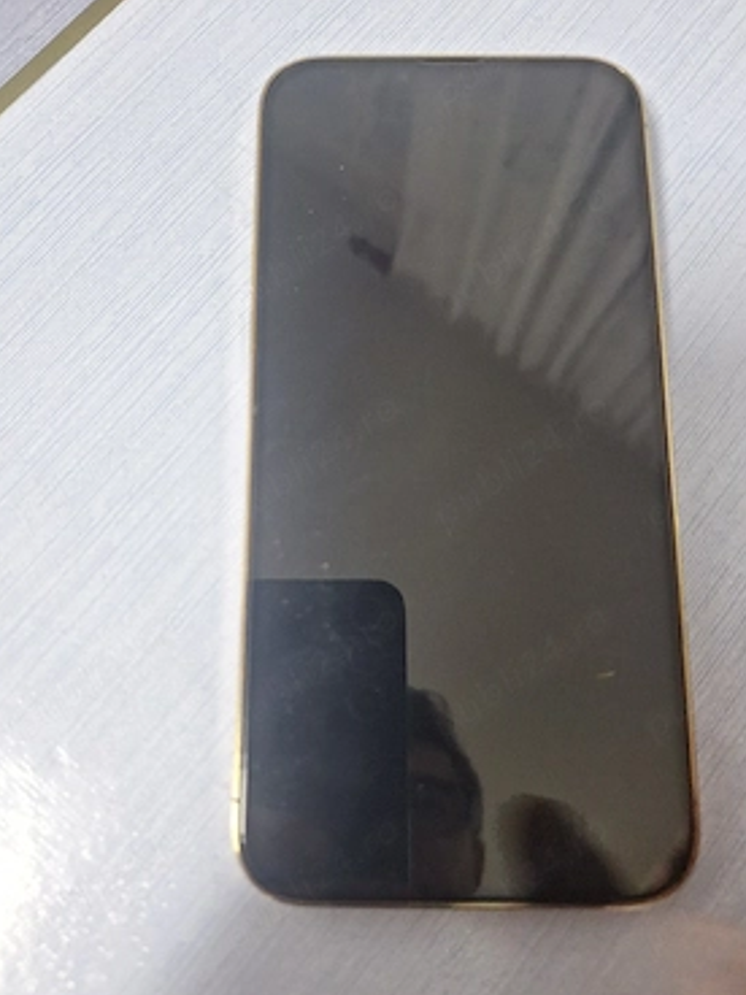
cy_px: 495
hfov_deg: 54.9
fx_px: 718
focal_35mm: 25
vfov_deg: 69.4
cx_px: 365
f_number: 1.8
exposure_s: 1/50
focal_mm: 5.54
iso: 250
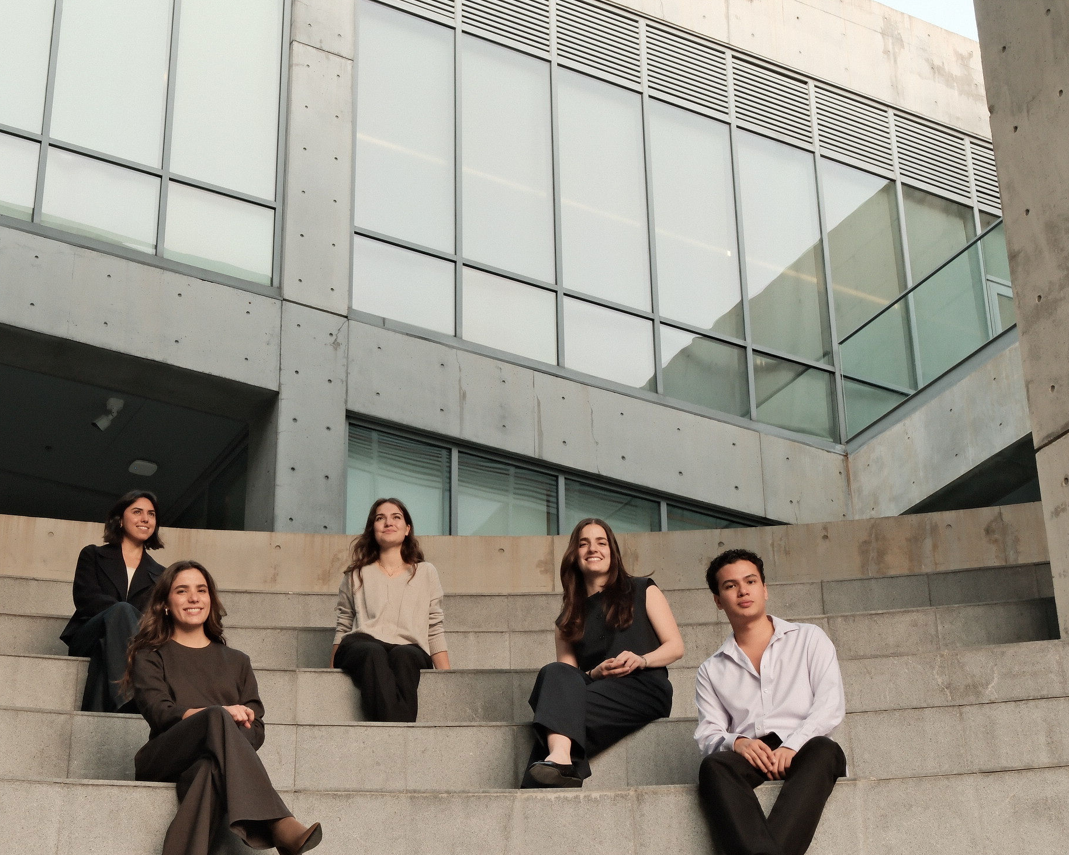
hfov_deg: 28.7
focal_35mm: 66
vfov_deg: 23.1
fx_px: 2088
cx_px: 483
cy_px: 478
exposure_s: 1/15
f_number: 11
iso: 640
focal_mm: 31.4
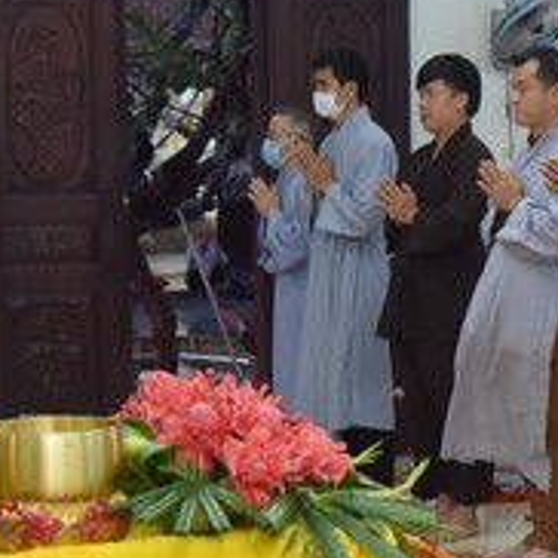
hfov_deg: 11.4
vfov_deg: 11.5
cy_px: 276
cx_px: 518
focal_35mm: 152
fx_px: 2772
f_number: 4
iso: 1600
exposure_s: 1/125
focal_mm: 50
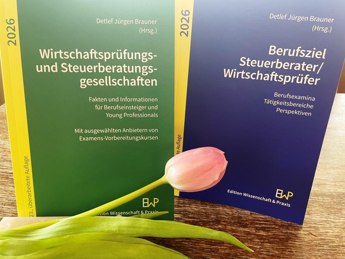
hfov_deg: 67.3
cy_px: 130
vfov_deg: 53.1
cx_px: 172
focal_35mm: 26
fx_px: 259
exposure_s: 1/91
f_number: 1.6
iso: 125
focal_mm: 4.2
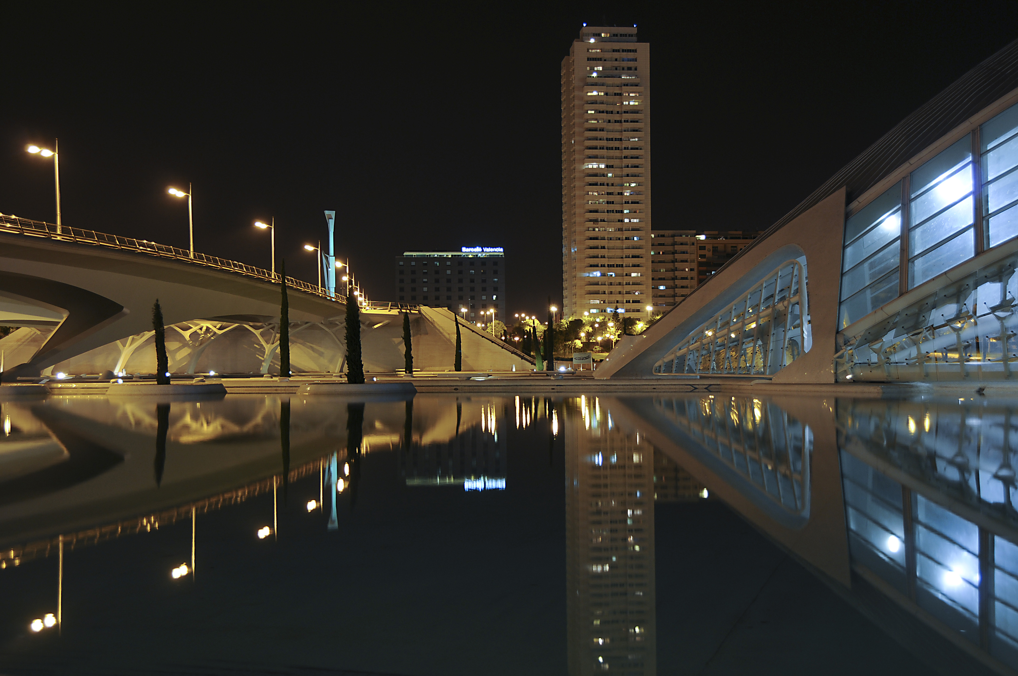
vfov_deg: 28.9
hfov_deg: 42.4
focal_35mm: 46
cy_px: 338
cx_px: 509
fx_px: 1313
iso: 200
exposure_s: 1.3
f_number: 4
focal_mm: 31
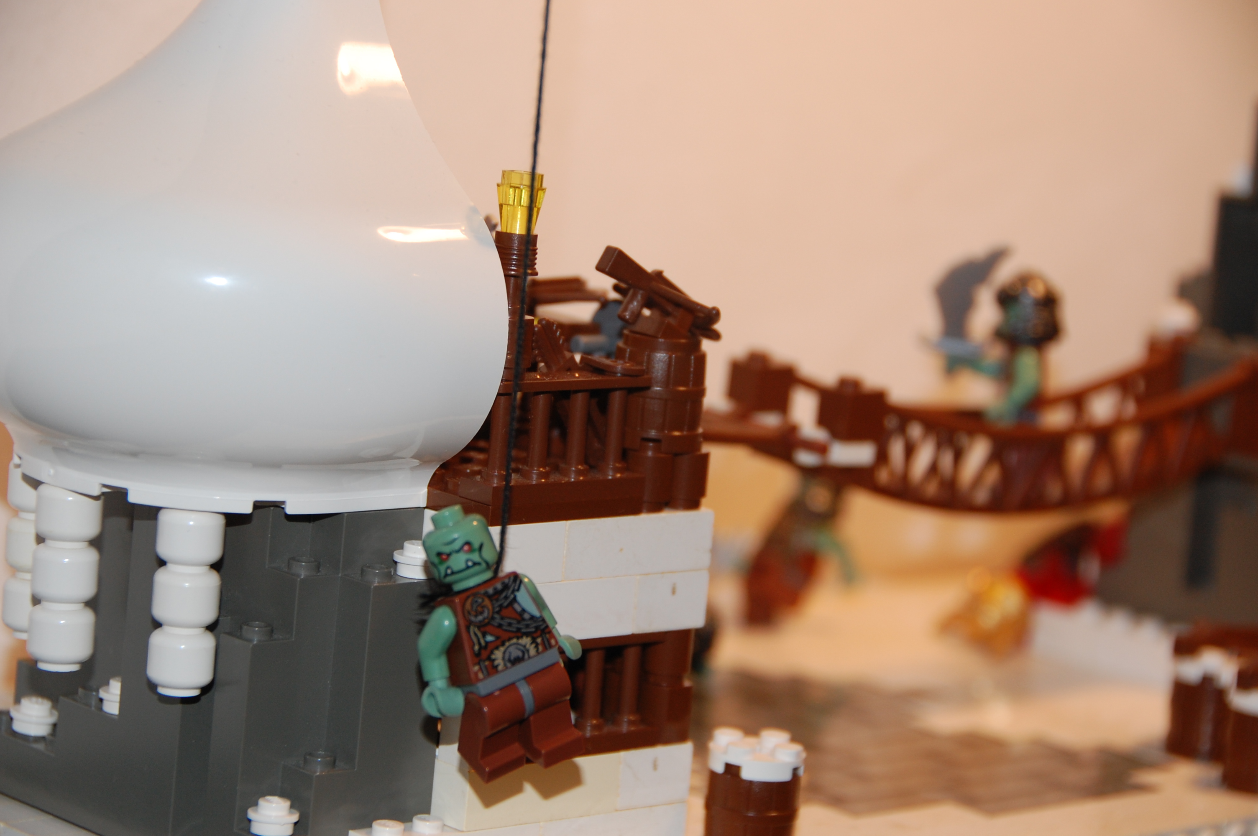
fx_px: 4294
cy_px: 418
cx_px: 629
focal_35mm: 123
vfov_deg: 11.1
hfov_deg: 16.7
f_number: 5.3
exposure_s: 1/60
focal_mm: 82
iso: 400
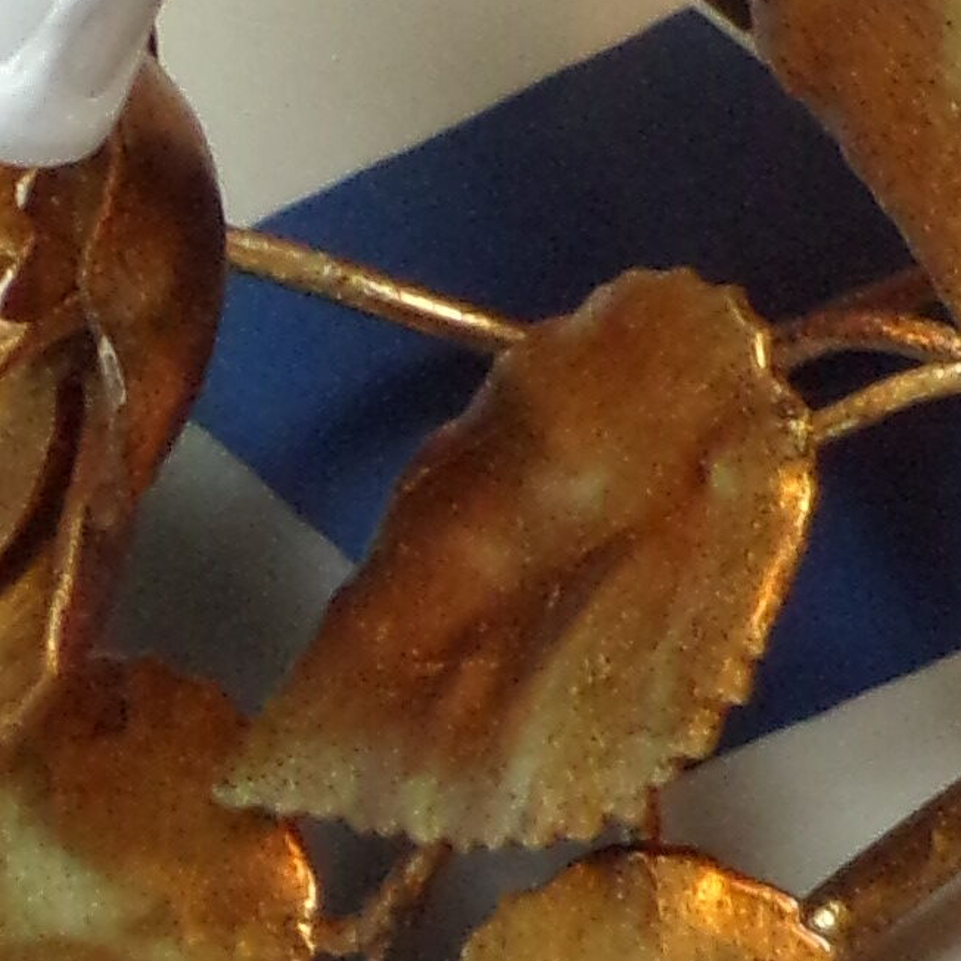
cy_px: 534
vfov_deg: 5.0
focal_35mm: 350
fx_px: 10993
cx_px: 1179
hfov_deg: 5.0
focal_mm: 10.1
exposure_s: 1/17
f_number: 3.7
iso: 283
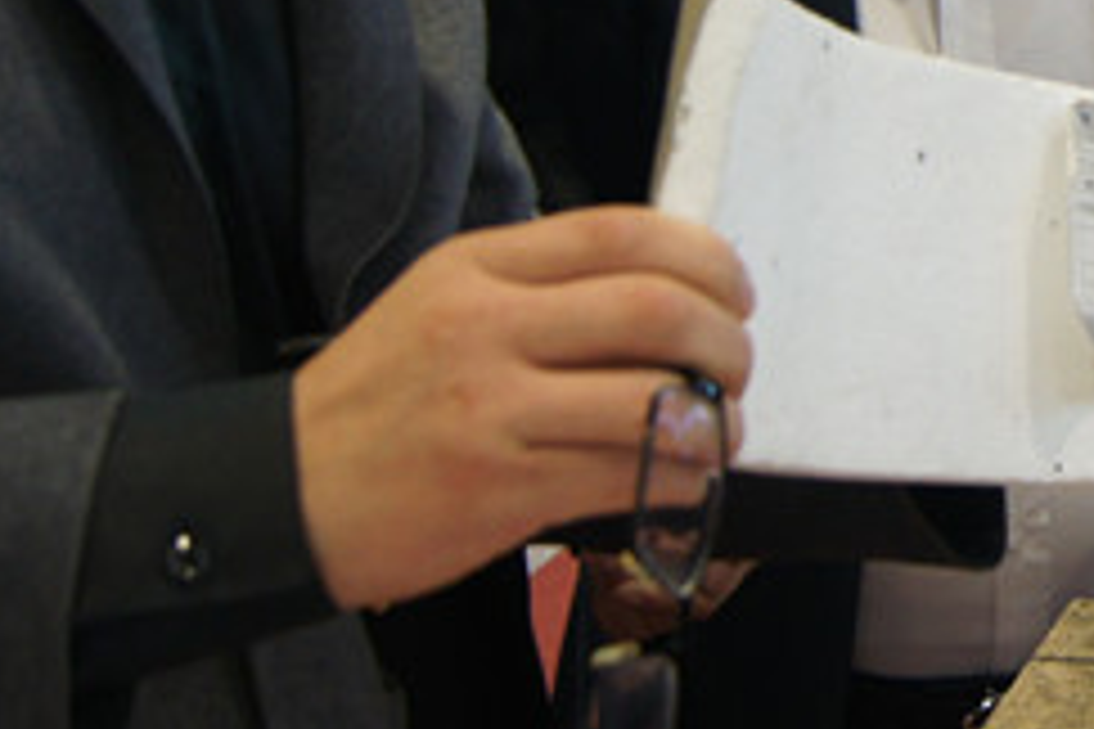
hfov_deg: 18.6
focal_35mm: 100
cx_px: 1510
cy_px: -9
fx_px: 3039
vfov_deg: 13.5
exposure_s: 1/30
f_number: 3.5
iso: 400
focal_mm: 18
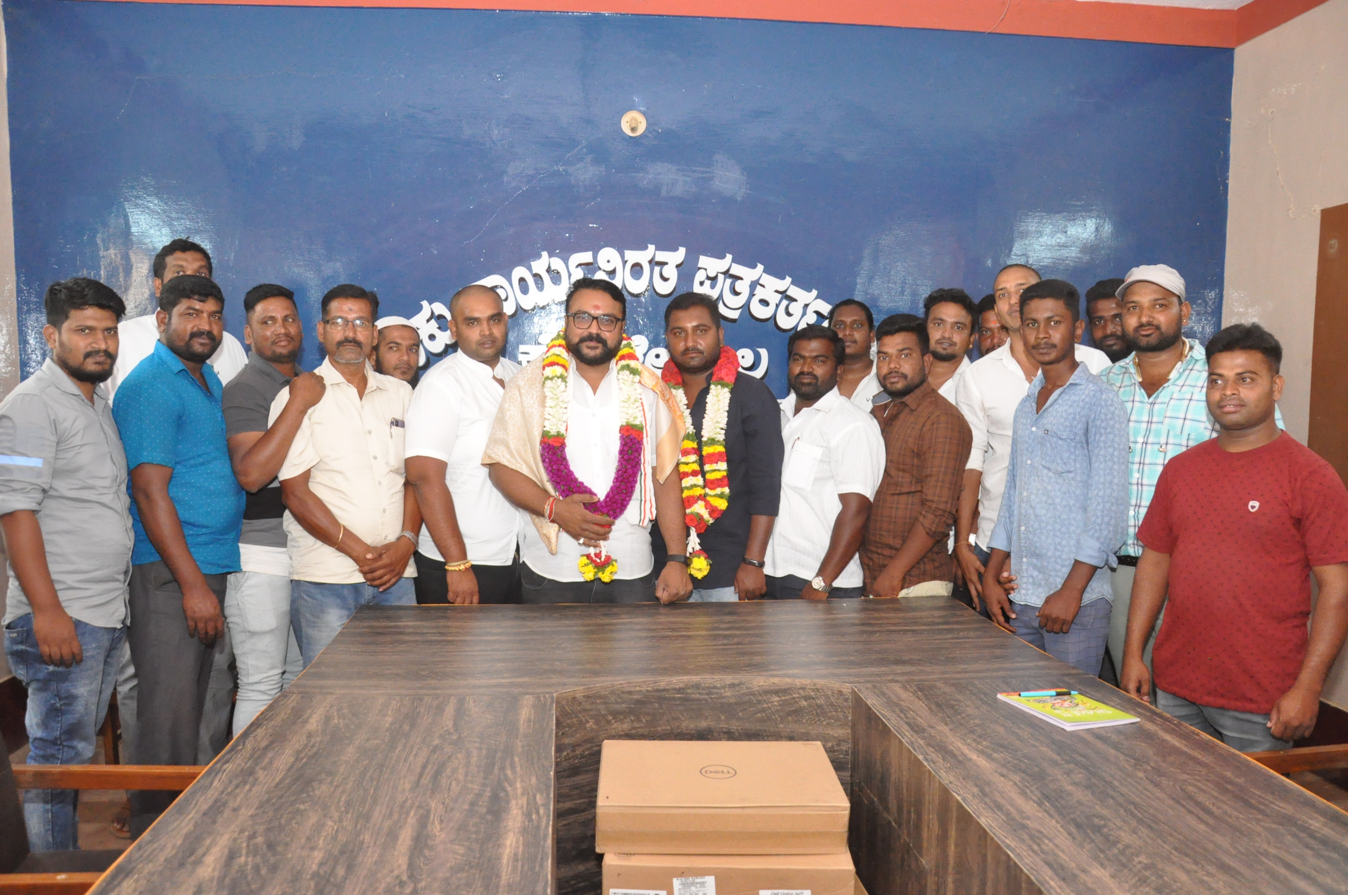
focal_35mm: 52
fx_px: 1963
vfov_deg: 25.7
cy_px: 448
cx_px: 674
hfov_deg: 37.9
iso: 3200
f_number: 6.3
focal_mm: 35
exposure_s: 1/125
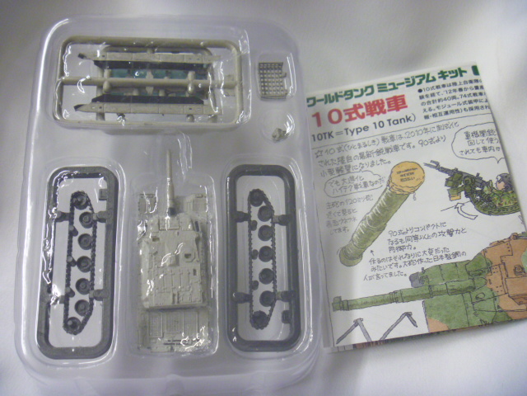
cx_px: 264
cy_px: 198
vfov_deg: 32.9
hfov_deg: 42.9
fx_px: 670
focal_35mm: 44
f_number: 3.7
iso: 320
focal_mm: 7.8
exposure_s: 1/40
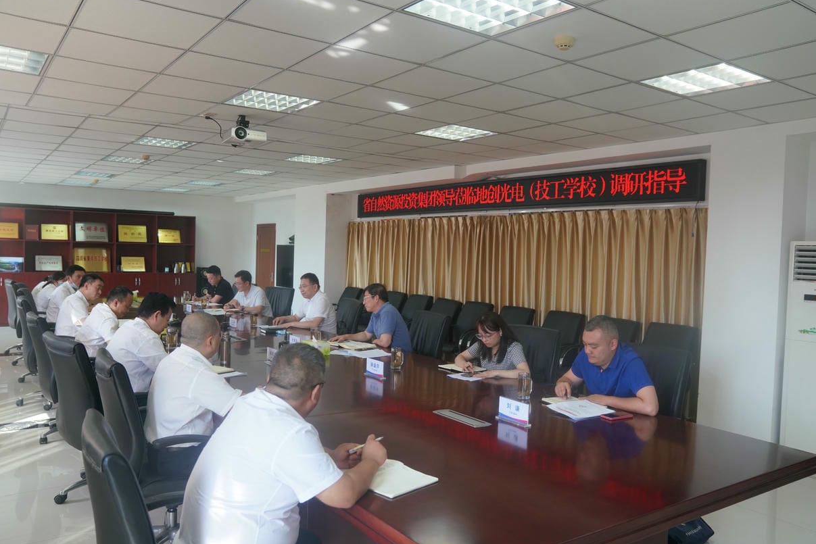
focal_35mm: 29
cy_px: 276
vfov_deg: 45.0
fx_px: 657
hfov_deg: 63.7
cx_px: 411
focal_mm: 28
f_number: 4
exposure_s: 1/160
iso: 1250
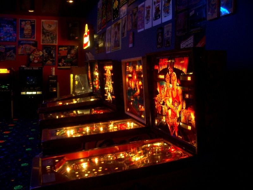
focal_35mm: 35
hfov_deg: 52.6
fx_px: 256
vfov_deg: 40.7
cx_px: 126
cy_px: 95
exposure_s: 1/4
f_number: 2.6
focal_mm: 5.8
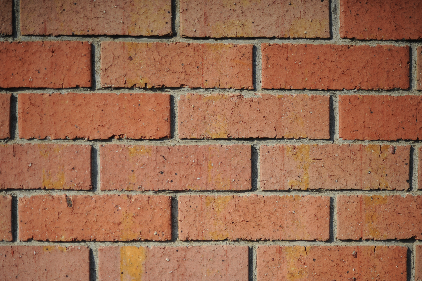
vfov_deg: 16.1
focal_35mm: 85
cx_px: 211
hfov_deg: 23.9
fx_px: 996
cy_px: 140
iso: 200
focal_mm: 85
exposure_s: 1/8000
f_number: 2
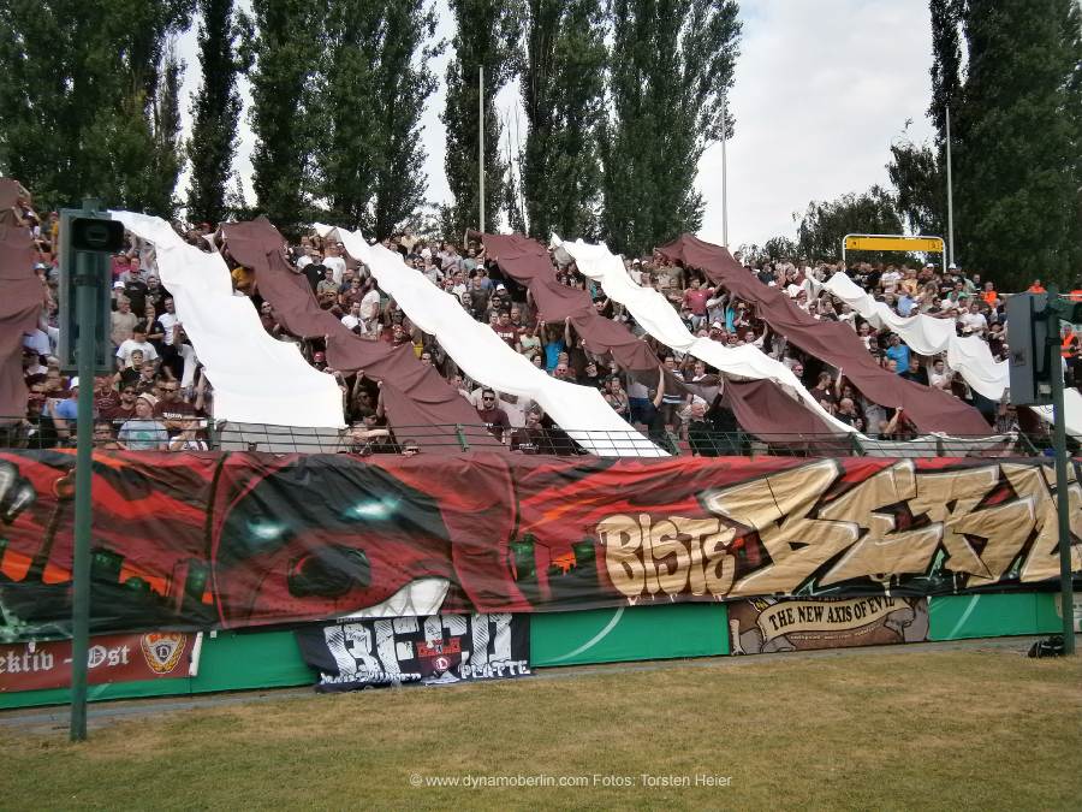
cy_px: 406
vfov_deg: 39.7
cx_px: 541
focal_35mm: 36
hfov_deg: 51.4
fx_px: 1125
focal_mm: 6.4
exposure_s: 1/500
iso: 80
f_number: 3.1
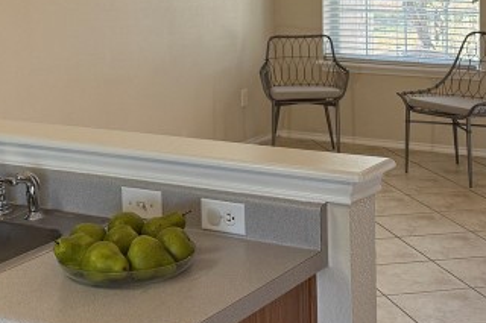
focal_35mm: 80
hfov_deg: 25.3
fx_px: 1079
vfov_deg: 16.7
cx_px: 200
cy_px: 3
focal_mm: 6.76
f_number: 1.78
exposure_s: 1/234
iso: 125
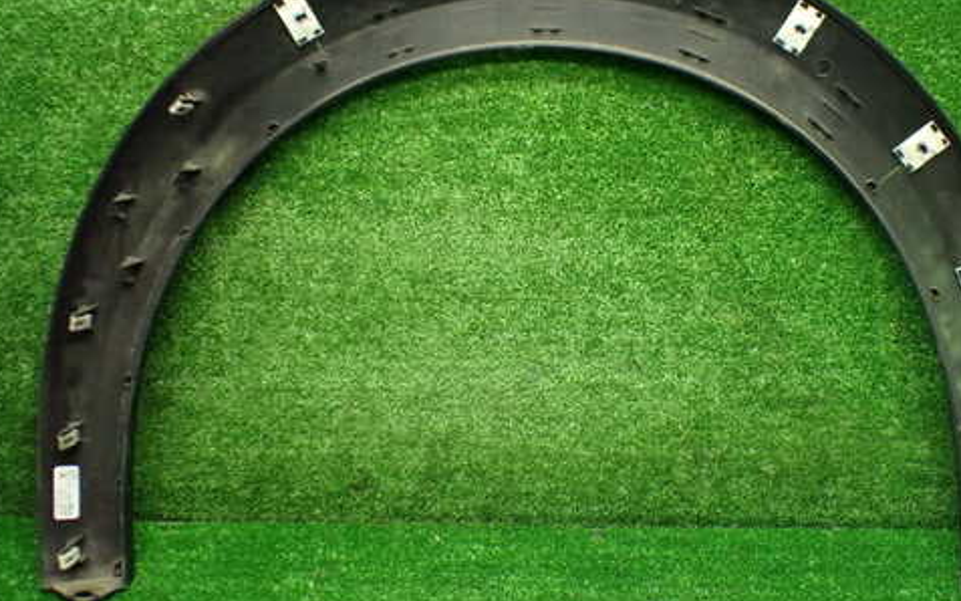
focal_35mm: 40
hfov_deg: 49.2
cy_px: 240
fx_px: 1047
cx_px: 542
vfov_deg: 31.9
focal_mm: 5.4
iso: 800
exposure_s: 1/125
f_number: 2.3
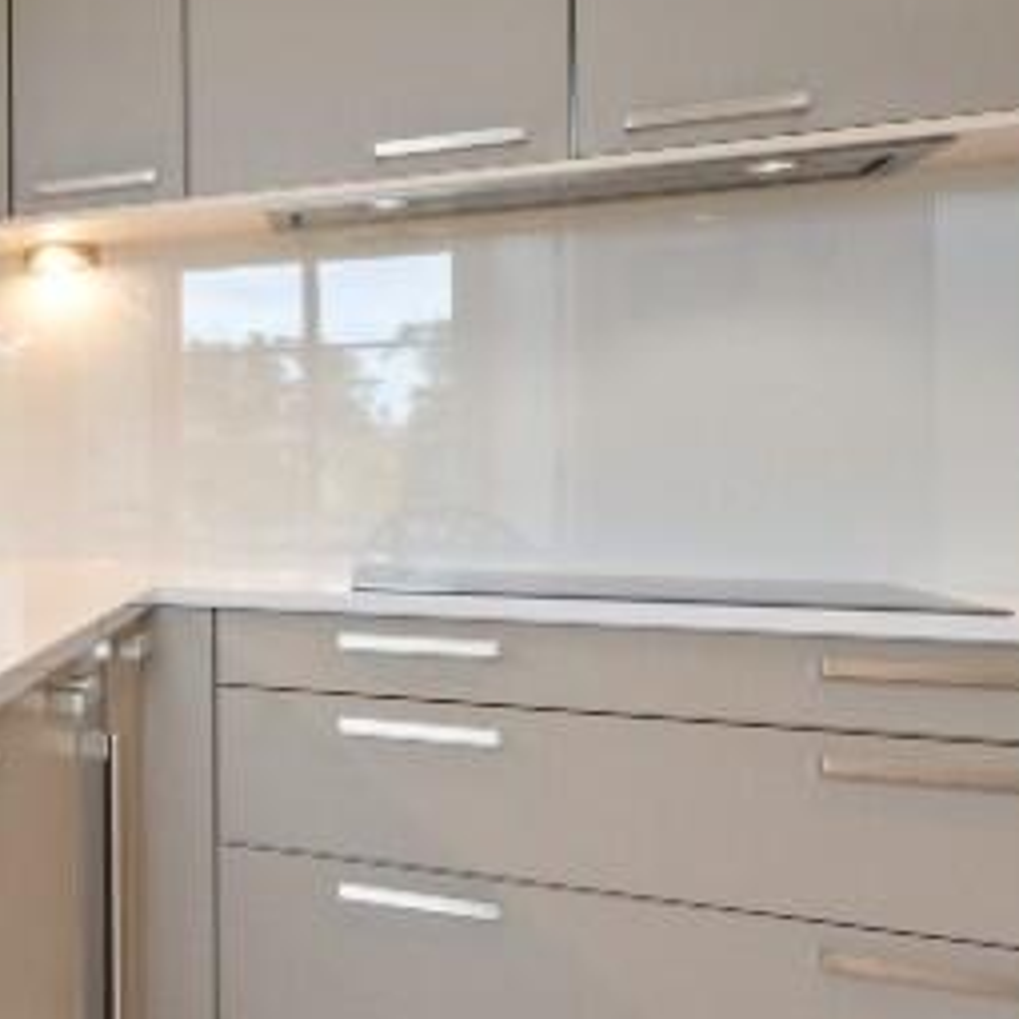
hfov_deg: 21.1
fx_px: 1365
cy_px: 472
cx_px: -903
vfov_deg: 40.9
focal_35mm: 41
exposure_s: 1/2
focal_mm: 12
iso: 800
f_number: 13
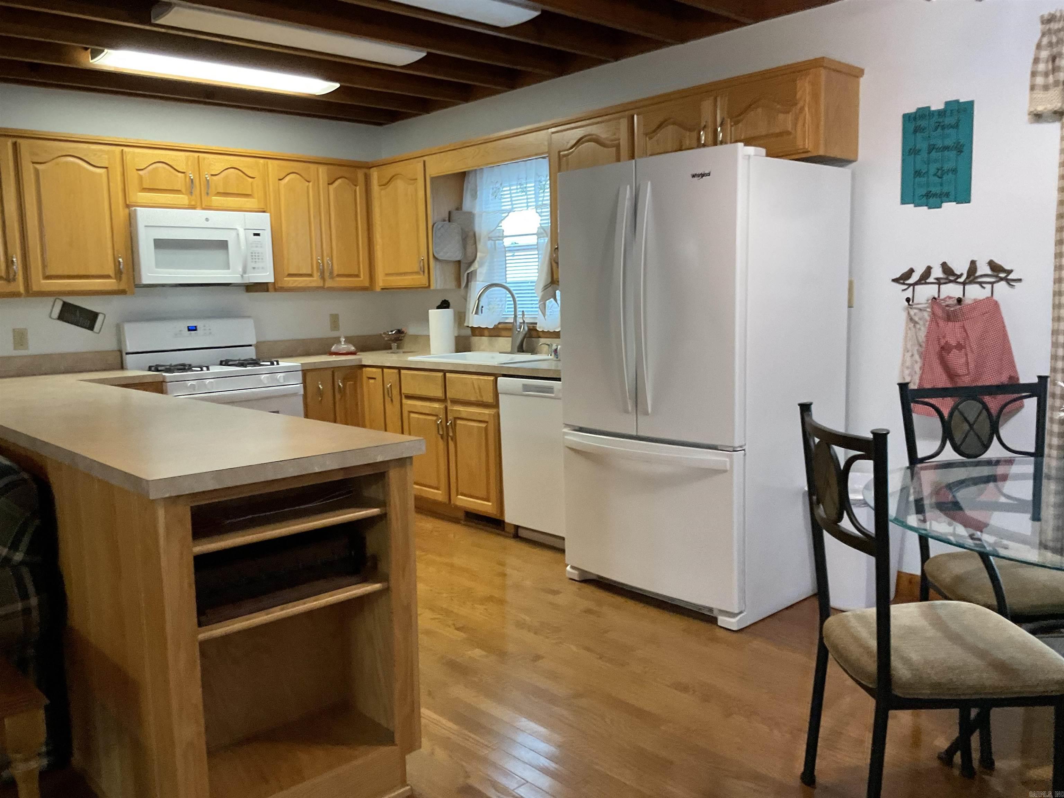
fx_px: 891
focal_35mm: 29
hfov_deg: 61.7
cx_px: 532
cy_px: 399
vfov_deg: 48.2
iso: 200
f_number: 1.8
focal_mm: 3
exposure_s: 1/60
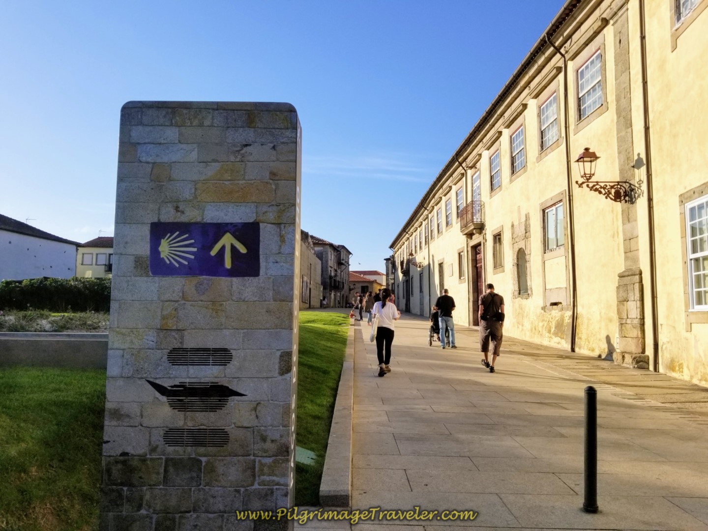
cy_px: 266
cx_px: 354
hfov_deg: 67.3
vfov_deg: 53.1
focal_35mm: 26
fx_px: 532
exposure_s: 1/3136
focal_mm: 4.3
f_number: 1.7
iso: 50
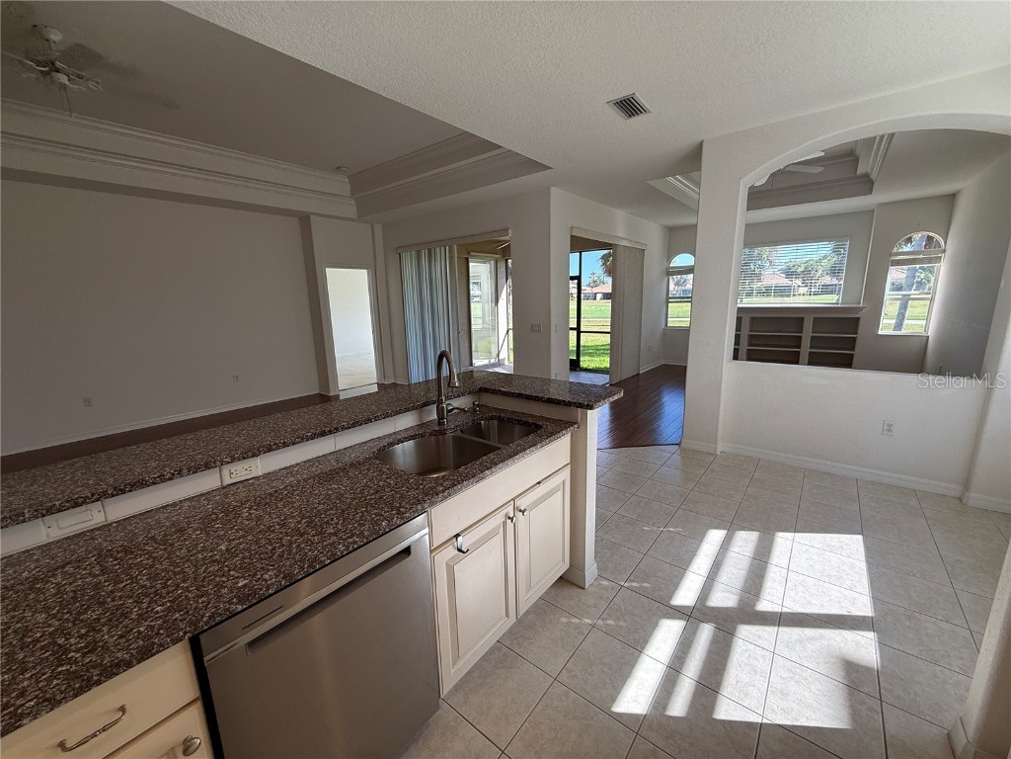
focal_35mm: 14
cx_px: 506
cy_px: 380
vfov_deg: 85.7
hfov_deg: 102.1
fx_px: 409
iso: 64
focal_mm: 2.22
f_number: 2.2
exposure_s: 1/259
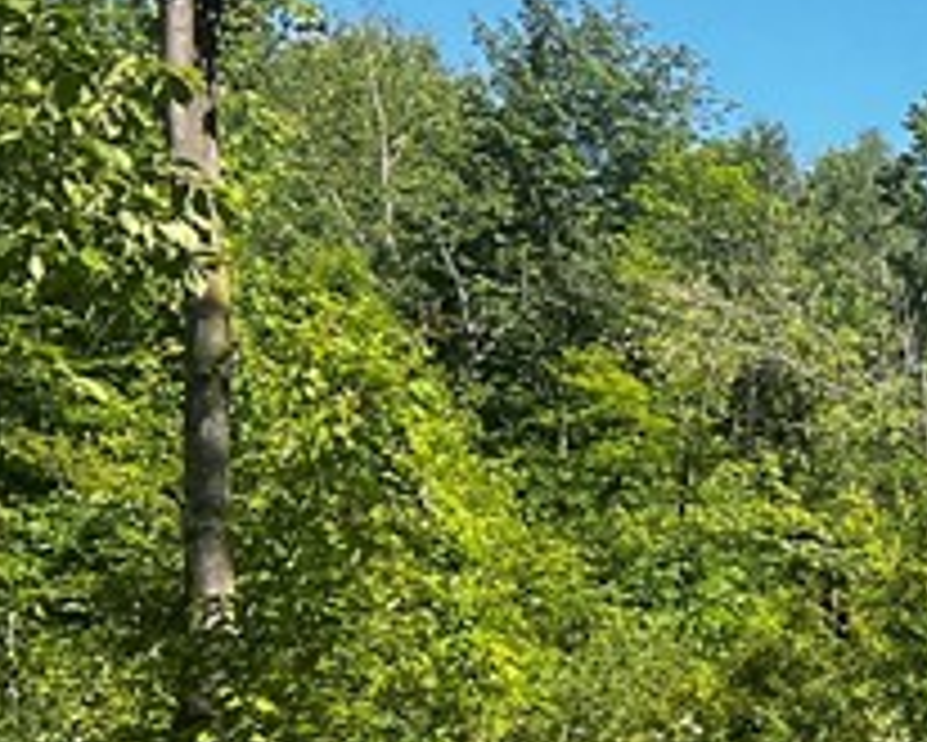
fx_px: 3459
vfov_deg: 12.1
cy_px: 805
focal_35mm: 126
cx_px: 2268
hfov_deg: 12.1
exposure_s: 1/1377
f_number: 1.5
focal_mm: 5.7
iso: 50
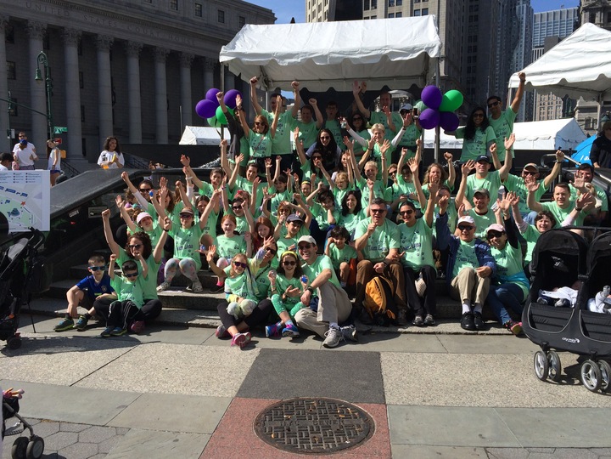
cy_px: 230
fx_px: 512
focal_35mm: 29
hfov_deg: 61.7
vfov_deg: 48.2
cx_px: 306
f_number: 2.2
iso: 32
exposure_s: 1/2415
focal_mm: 4.15
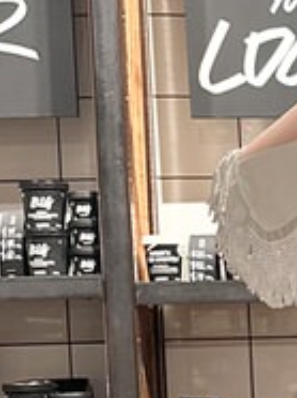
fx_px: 1777
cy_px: 409
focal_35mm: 155
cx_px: 955
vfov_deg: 12.6
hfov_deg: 7.9
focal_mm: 6.86
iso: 125
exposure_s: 1/50
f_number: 1.78
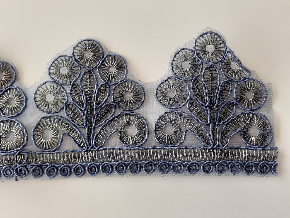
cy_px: 109
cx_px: 145
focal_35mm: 27
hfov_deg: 65.3
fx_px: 226
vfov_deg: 51.4
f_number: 1.9
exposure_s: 1/100
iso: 40
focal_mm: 3.6
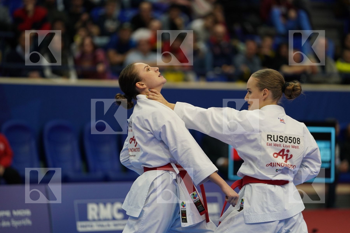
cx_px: 175
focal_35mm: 200
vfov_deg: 6.9
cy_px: 116
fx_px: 1944
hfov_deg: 10.3
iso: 1250
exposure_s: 1/500
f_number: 2.8
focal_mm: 200
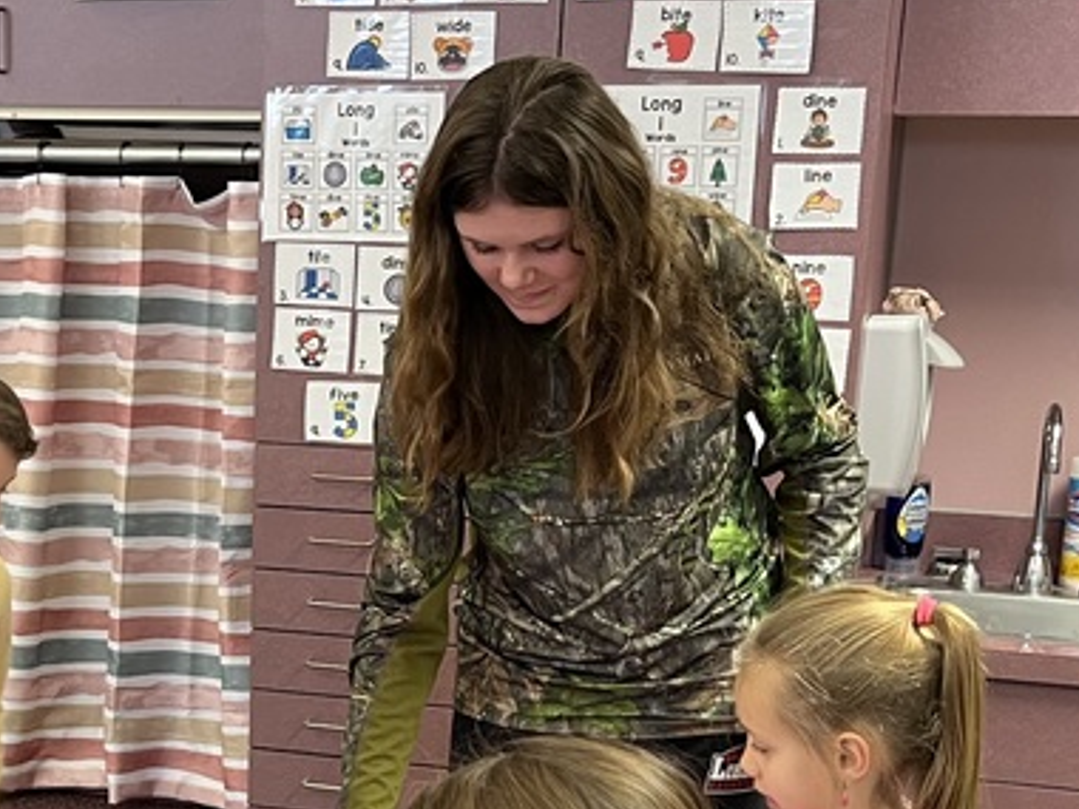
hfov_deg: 27.1
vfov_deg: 20.4
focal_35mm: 70
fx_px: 2182
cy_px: 786
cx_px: 168
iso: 160
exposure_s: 1/60
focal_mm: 5.1
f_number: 1.6
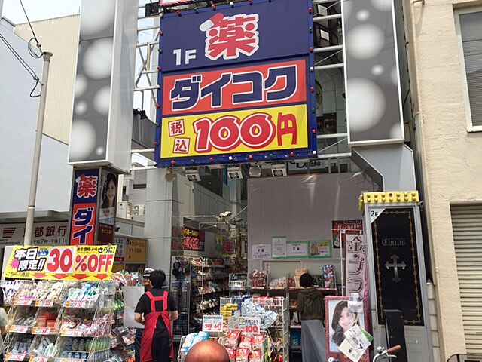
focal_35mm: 29
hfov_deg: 61.7
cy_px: 181
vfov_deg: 48.2
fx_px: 404
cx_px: 241
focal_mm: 4.15
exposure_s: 1/1364
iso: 32
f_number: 2.2
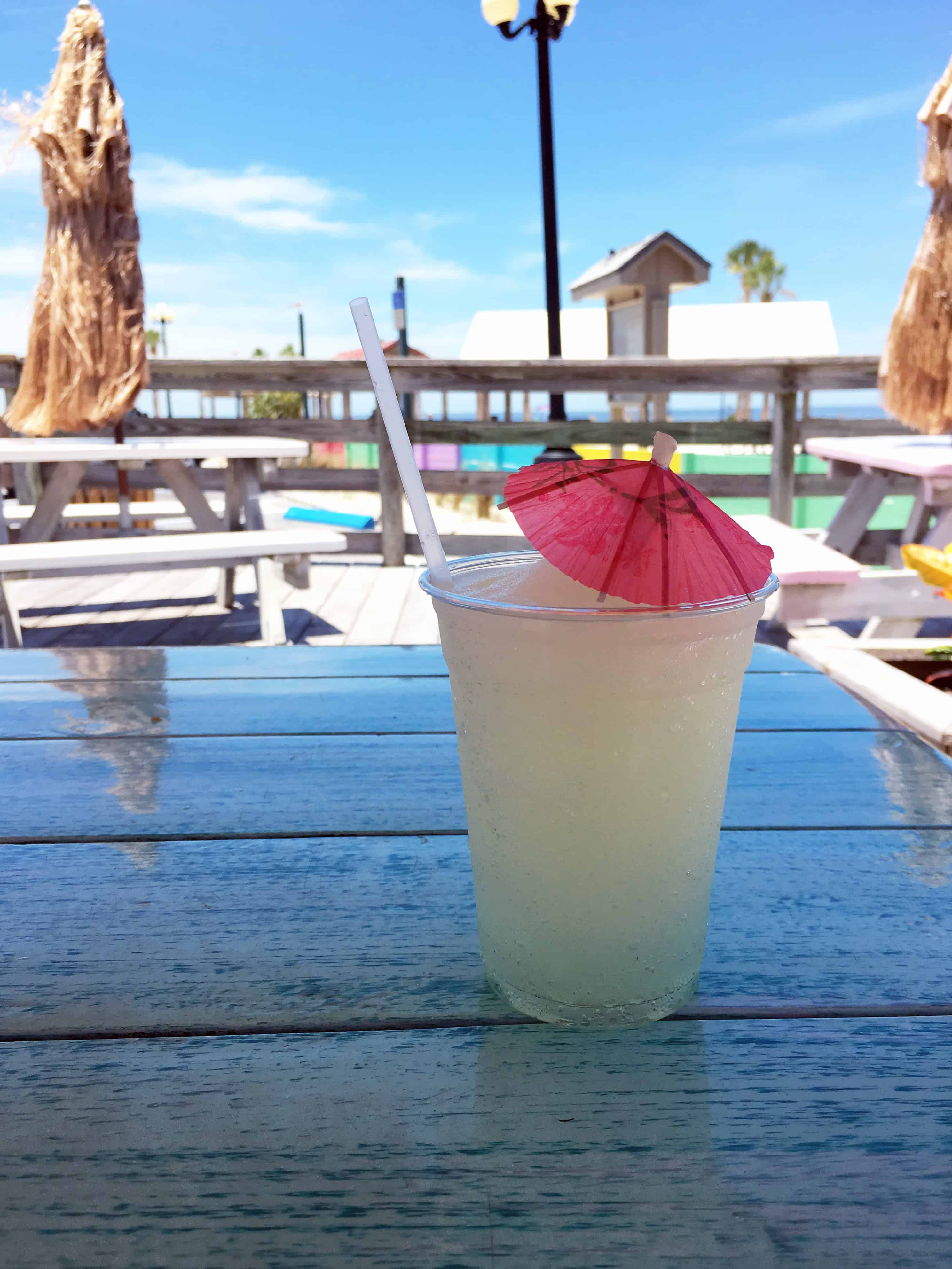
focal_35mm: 29
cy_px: 634
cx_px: 476
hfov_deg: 48.2
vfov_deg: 61.7
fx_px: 1063
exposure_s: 1/1012
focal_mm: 4.2
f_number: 2.2
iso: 25
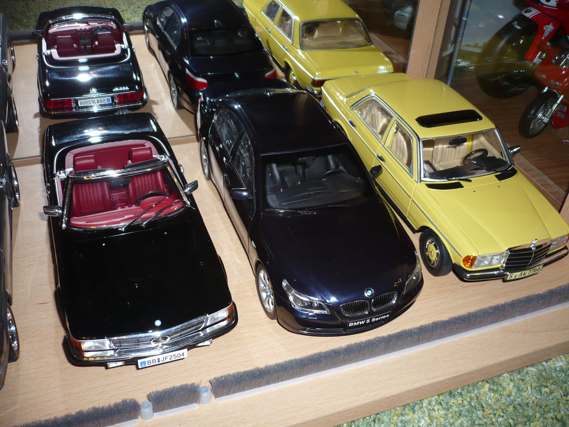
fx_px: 575
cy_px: 214
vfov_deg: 40.7
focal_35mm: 35
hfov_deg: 52.6
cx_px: 284
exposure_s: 1/30
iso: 100
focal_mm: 5.8
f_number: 2.8
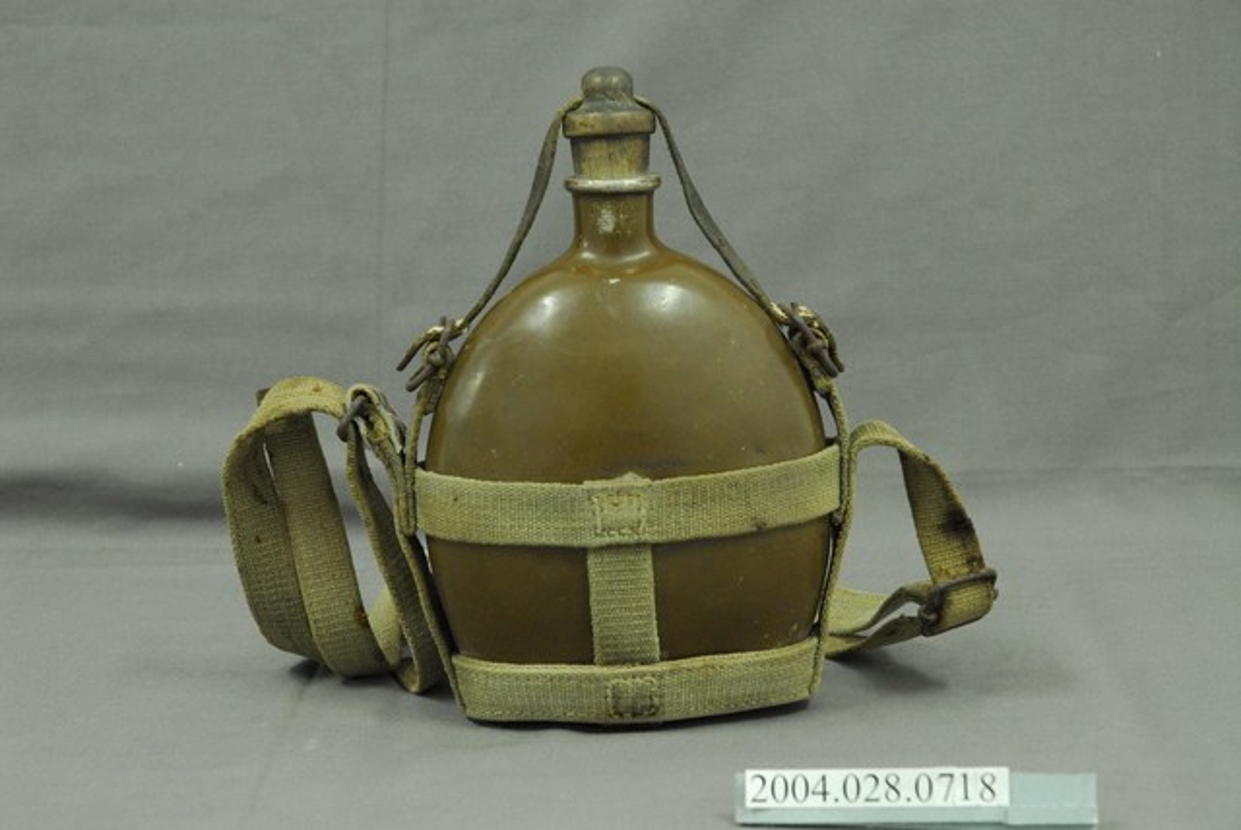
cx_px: 620
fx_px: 3623
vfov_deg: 13.1
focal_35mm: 105
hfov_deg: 19.4
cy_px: 415
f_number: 8
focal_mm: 70
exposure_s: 1/6
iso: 1000
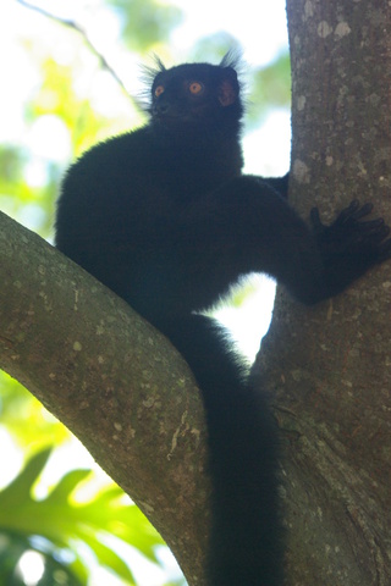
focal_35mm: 285
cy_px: 293
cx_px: 196
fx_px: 4643
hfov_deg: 4.8
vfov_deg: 7.2
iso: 800
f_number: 5.6
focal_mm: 190
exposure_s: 1/180
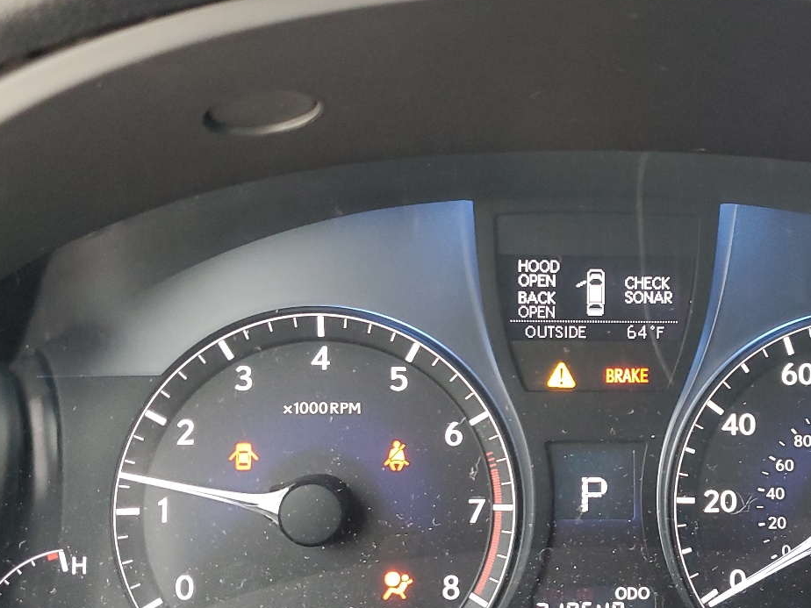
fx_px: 1054
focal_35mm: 45
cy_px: 415
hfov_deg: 41.2
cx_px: 578
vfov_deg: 31.9
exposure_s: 1/60.2
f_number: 1.5
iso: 207
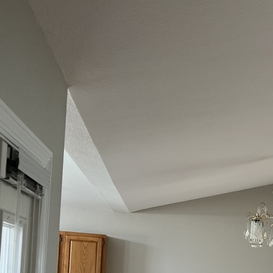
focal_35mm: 58
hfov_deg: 28.7
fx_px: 518
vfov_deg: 27.4
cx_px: 231
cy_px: 288
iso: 100
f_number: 1.5
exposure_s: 1/120
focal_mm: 5.7
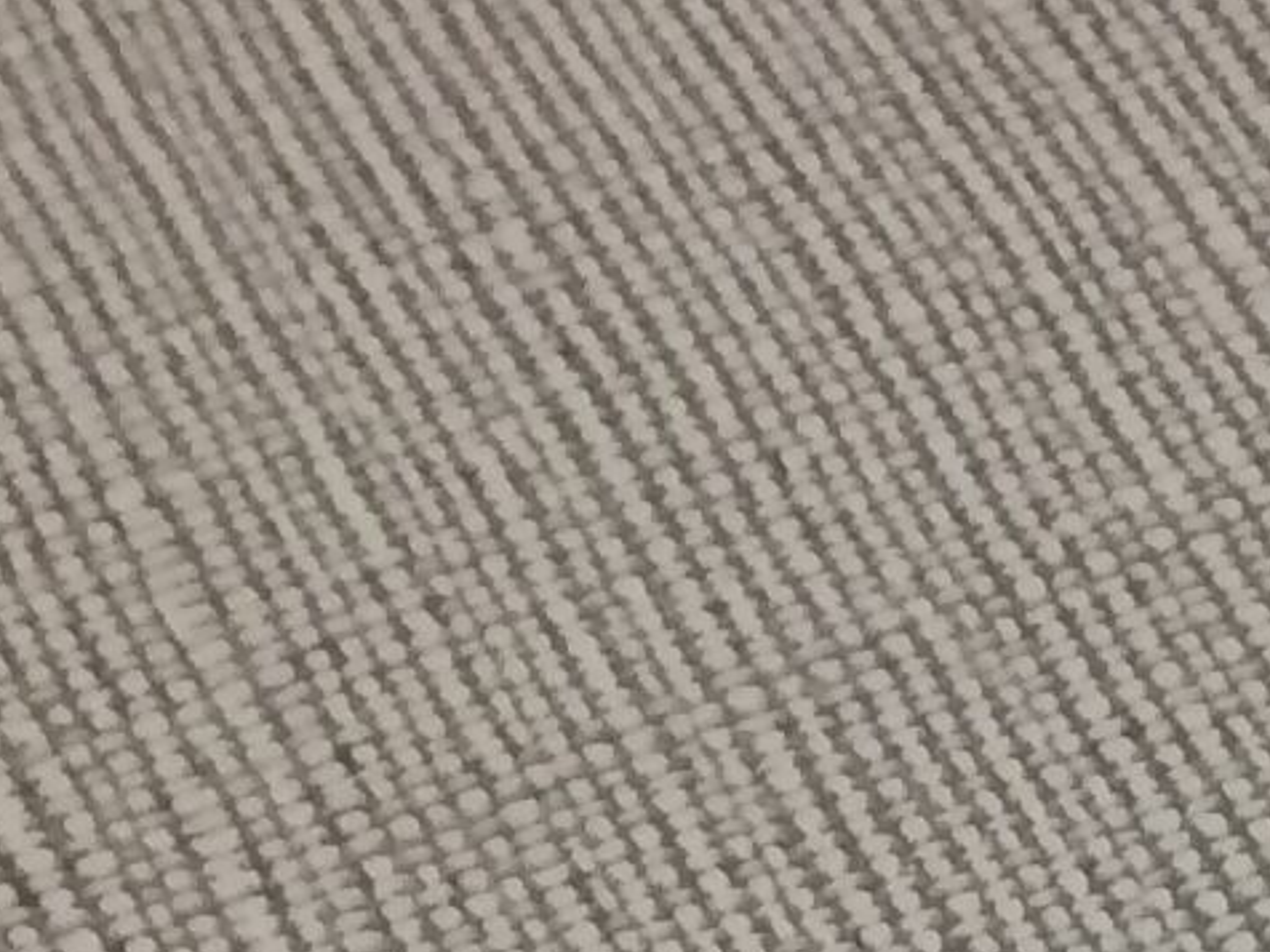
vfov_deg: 7.0
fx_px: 7301
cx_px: 2287
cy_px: 2443
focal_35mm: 199
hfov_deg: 9.5
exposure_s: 1/33
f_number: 2.2
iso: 32
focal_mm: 4.15
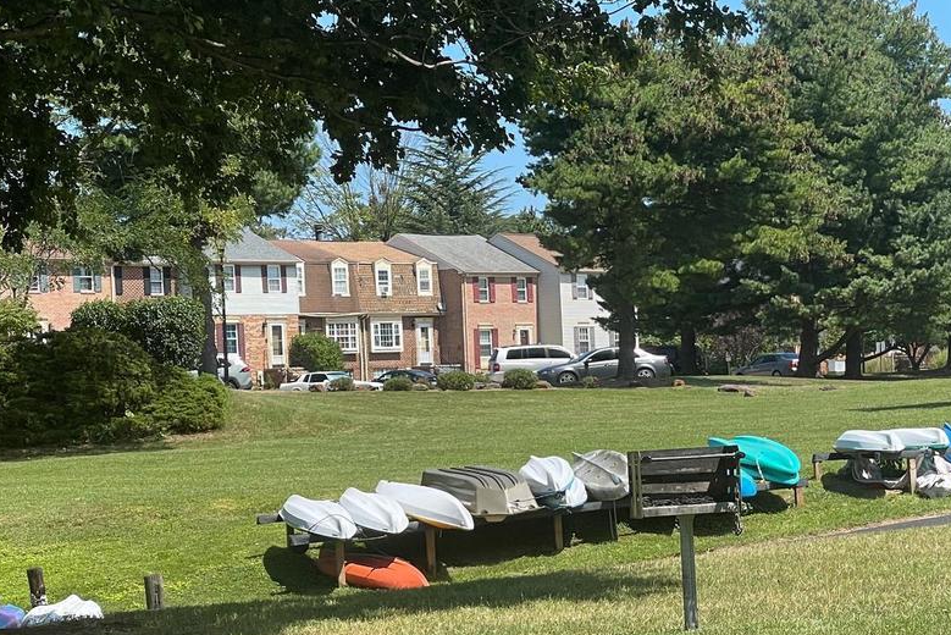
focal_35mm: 123
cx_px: 691
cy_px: 484
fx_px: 3250
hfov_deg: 16.6
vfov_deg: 11.1
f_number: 2.2
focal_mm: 7.5
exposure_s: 1/690
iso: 20
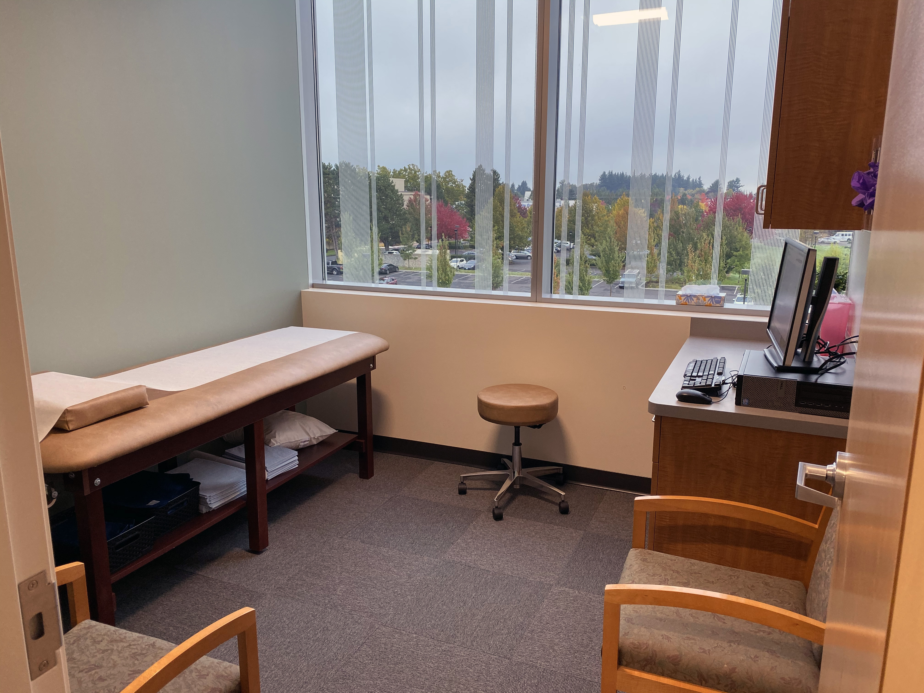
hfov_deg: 67.3
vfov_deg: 53.1
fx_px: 694
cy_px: 346
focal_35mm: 26
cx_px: 462
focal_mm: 4.25
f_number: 1.8
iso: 80
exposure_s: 1/60
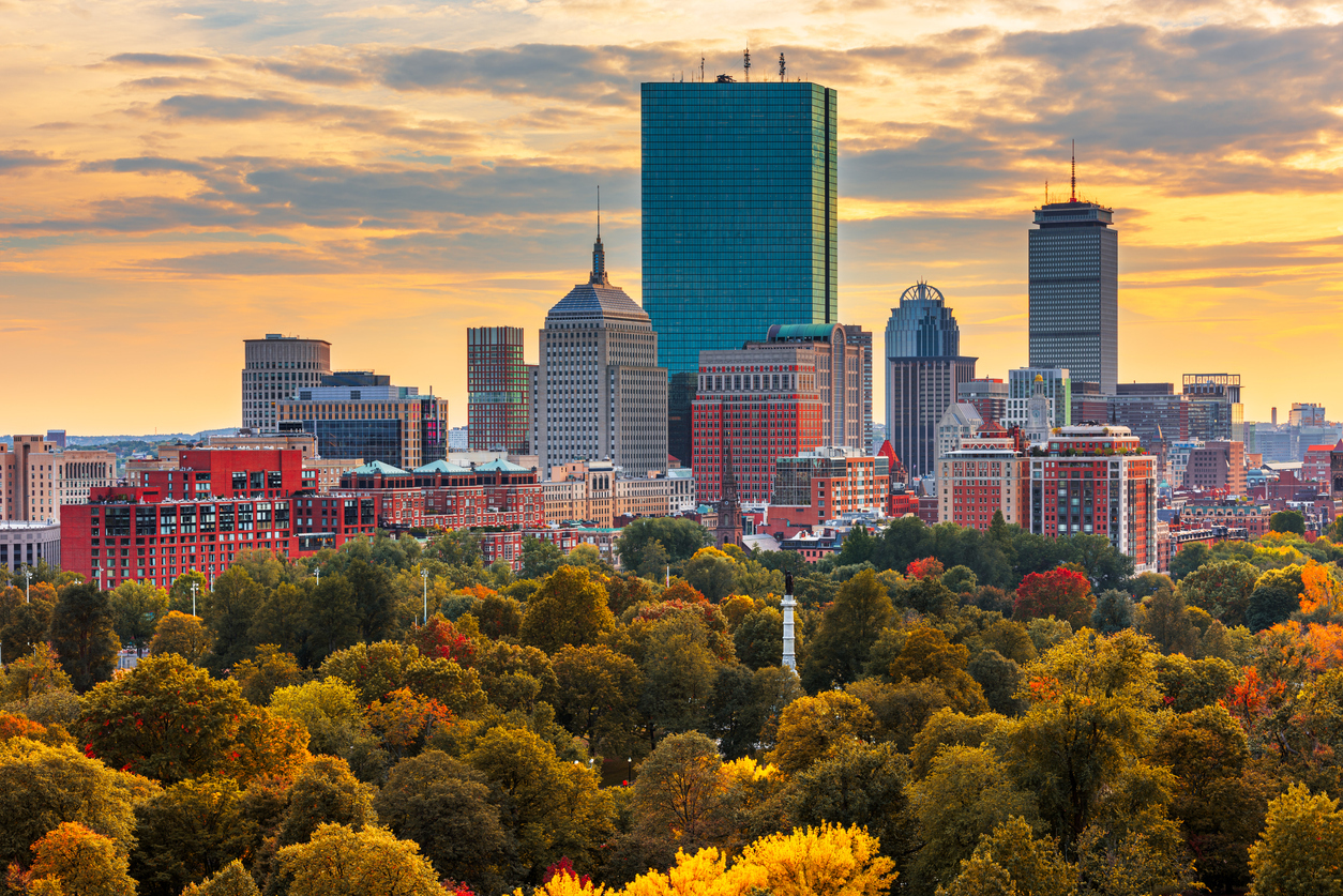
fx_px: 2612
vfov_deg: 19.5
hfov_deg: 28.8
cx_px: 672
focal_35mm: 70
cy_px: 448
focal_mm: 70
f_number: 11
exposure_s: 1/2.5
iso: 64
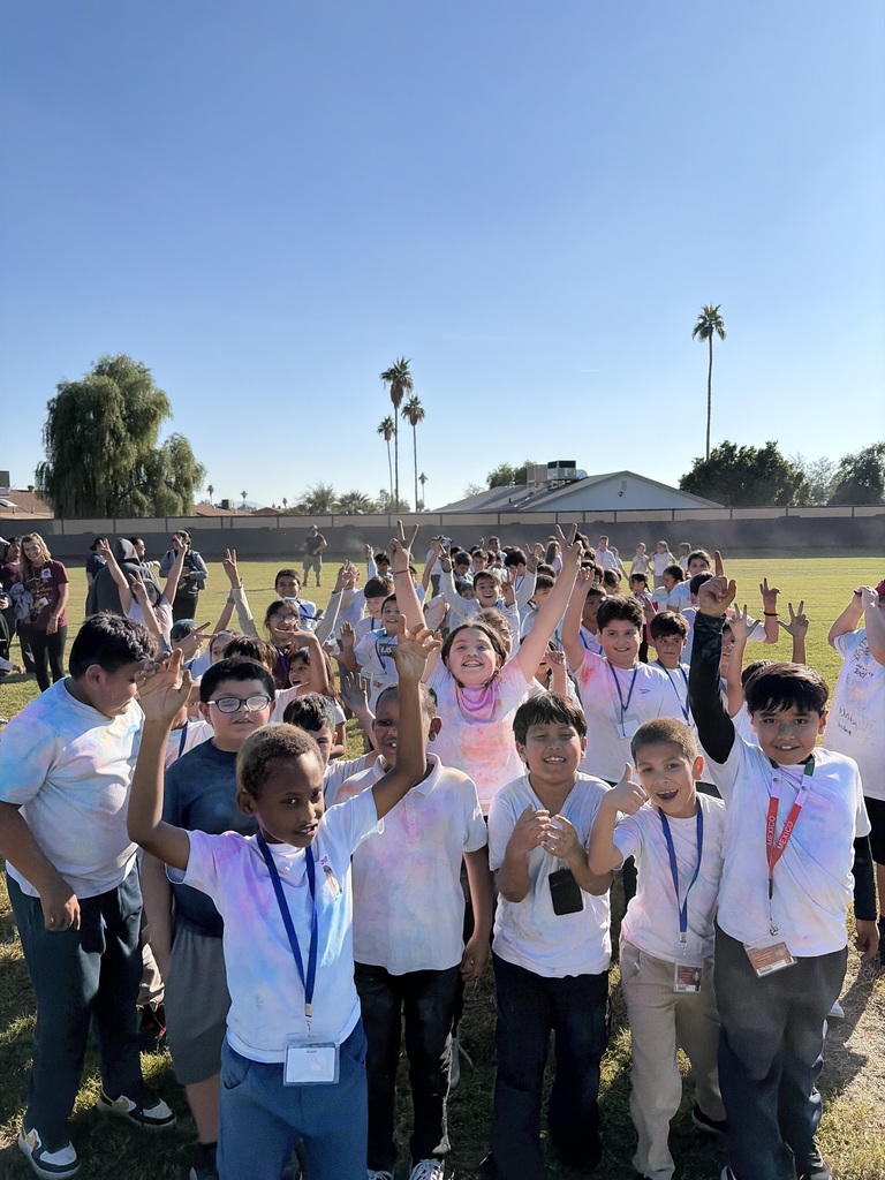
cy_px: 590
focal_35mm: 26
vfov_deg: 67.3
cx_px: 442
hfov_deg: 53.1
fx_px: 886
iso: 250
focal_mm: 5.96
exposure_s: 1/18519
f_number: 1.6
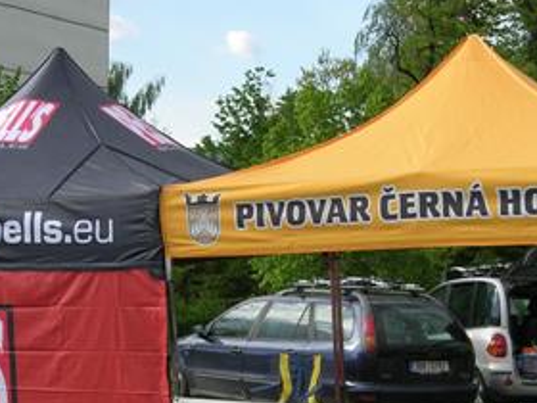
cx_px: 251
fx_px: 1350
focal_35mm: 87
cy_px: 353
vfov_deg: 16.8
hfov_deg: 22.5
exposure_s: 1/288
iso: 64
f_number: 4.8
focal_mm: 7.8
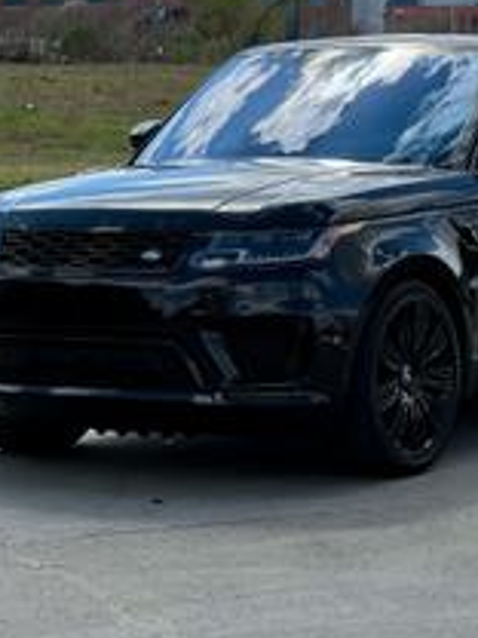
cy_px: 144
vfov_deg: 14.0
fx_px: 2578
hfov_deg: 10.6
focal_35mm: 140
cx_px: 352
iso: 32
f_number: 2.8
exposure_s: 1/640
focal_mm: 9
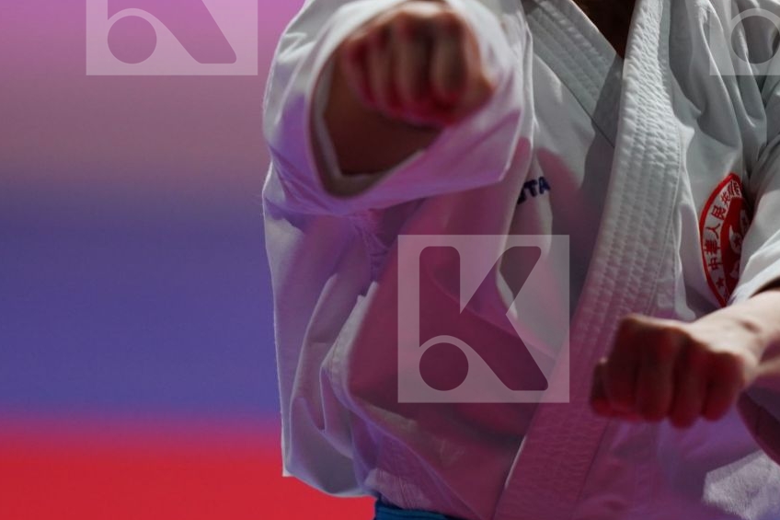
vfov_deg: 1.6
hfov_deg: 2.4
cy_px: -8
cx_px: 484
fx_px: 18390
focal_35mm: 849
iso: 1250
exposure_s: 1/500
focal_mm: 400
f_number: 2.8
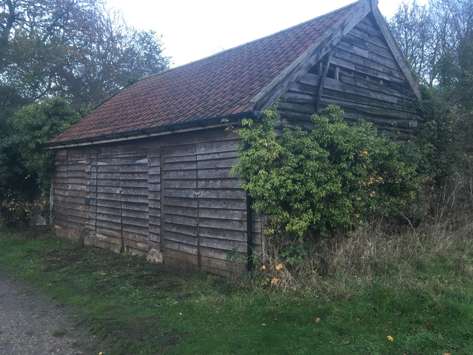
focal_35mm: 29
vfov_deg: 48.2
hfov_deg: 61.7
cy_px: 178
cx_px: 236
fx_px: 396
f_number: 2.2
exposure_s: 1/33
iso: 50
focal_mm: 4.15
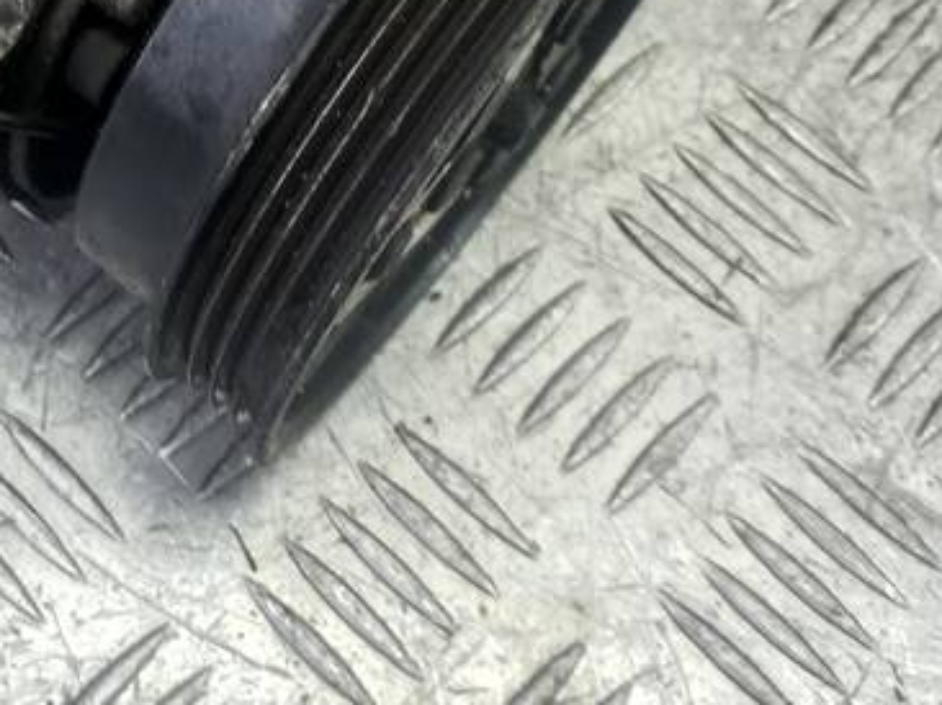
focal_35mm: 70
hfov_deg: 26.4
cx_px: 18
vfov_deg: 19.8
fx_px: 1904
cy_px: -118
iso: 64
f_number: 1.8
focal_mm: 4.6
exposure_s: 1/50
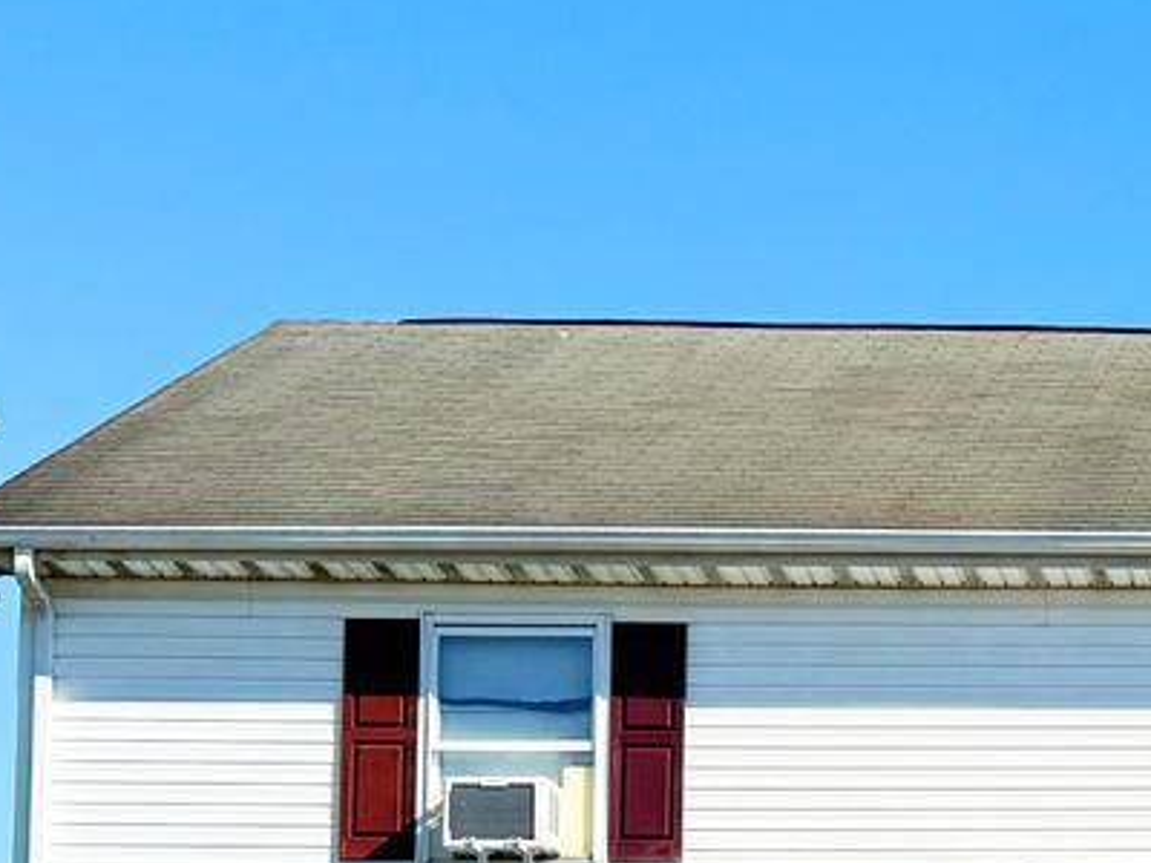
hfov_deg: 14.7
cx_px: 1801
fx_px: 4090
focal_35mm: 123
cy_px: 1087
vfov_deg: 11.8
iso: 80
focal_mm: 6.76
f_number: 1.78
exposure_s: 1/4950
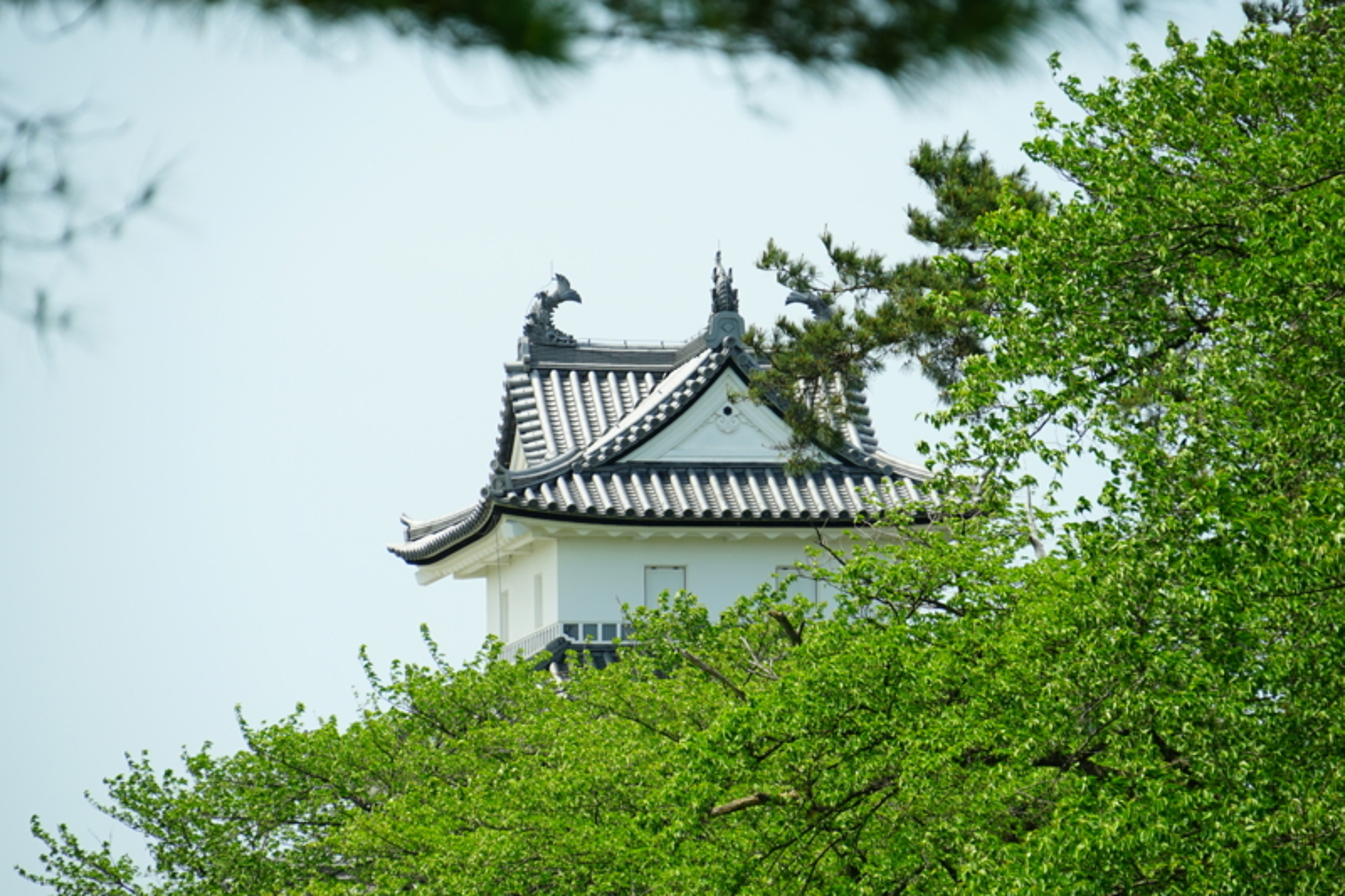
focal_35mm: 267
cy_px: 448
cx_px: 672
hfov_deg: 7.7
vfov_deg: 5.1
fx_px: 9973
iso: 100
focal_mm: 178
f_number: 6.3
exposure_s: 1/320
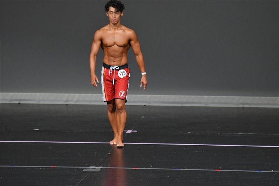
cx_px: 140
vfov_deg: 4.0
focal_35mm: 345
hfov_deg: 6.0
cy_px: 93
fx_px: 2672
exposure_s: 1/400
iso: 4000
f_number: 5.6
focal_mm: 230
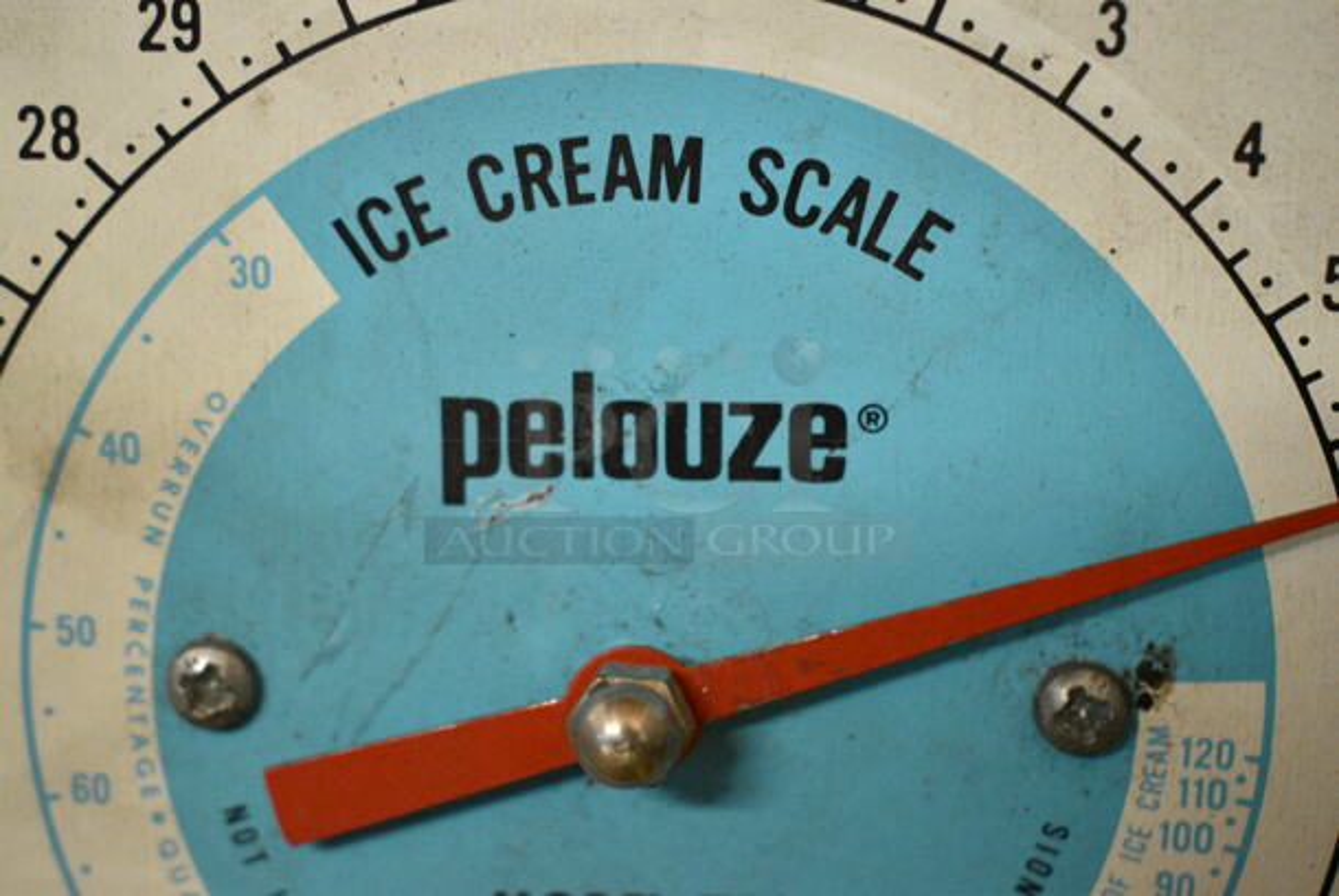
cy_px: 448
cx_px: 670
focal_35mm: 60
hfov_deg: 33.4
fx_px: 2234
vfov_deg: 22.7
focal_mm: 40
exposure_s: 1/100
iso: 6400
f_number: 5
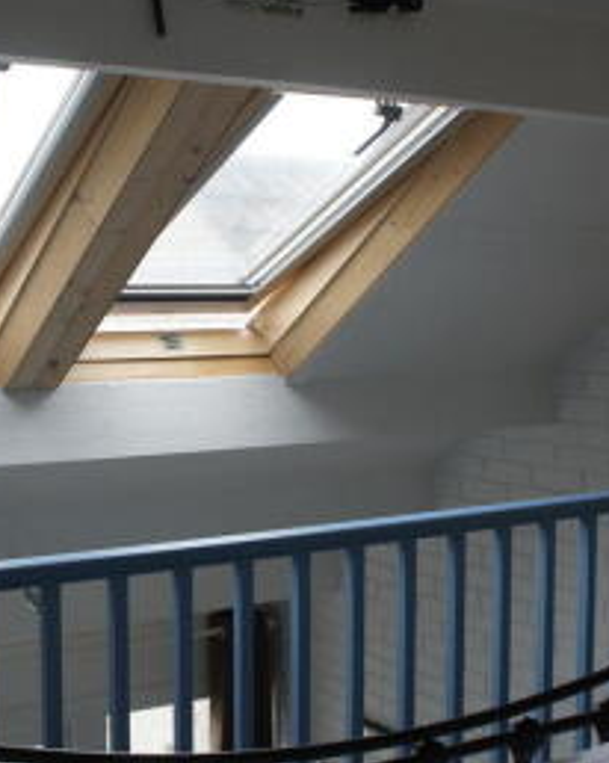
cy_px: 407
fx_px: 1173
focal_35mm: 52
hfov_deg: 28.6
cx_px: 145
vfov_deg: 36.0
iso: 640
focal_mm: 20
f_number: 5.6
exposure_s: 1/250
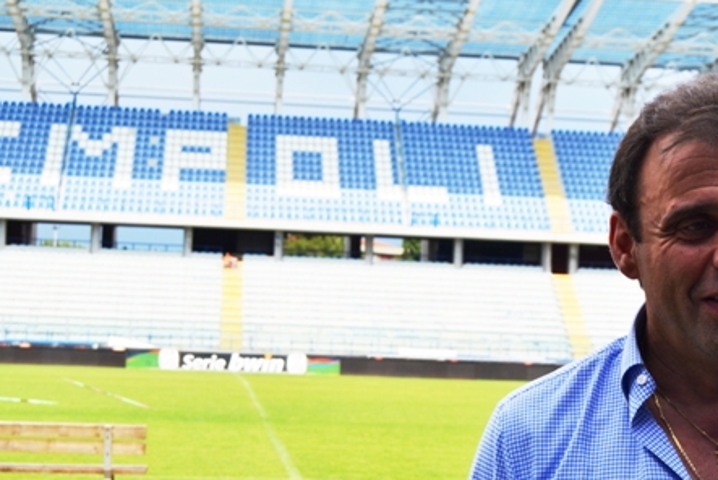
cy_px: 340
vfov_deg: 15.0
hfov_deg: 22.3
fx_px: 1816
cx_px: 489
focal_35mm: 91
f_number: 8
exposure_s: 1/250
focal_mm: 42
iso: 100
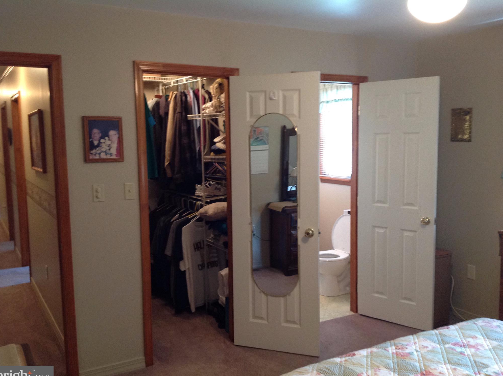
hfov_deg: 51.4
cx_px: 250
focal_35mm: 36
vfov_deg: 39.6
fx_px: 522
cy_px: 193
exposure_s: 1/15
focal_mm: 4.28
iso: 160
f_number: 2.4
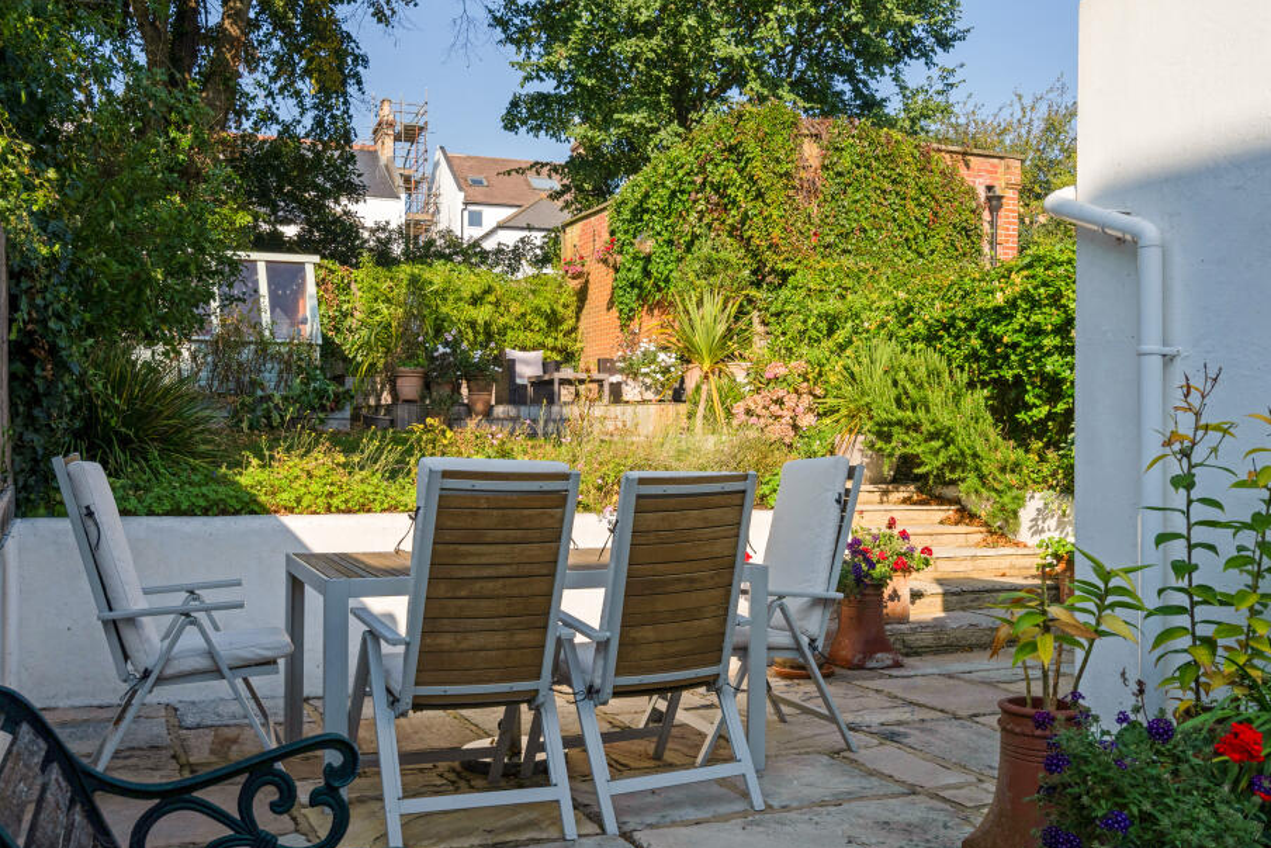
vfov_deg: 38.9
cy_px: 389
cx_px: 619
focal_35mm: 34
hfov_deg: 55.8
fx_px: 1200
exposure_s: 1/640
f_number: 10
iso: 500
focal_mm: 30
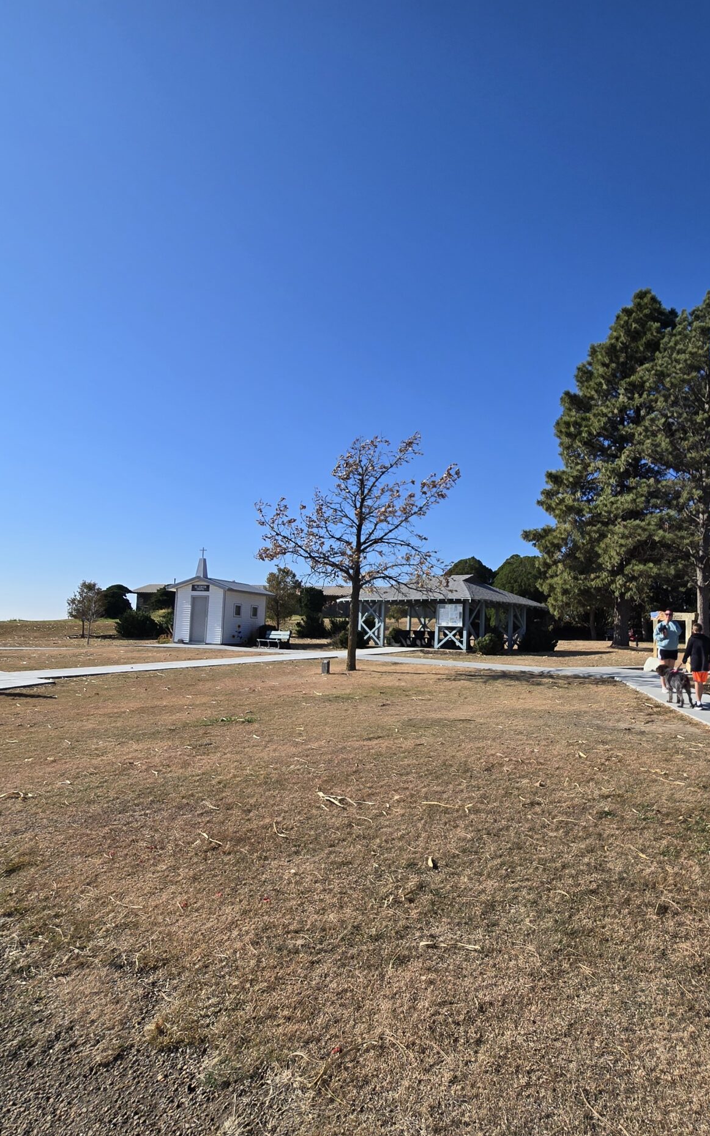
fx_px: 588
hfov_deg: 61.0
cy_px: 576
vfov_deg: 88.0
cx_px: 460
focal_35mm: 19
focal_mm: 2.2
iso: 50
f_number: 2.2
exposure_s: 1/2961
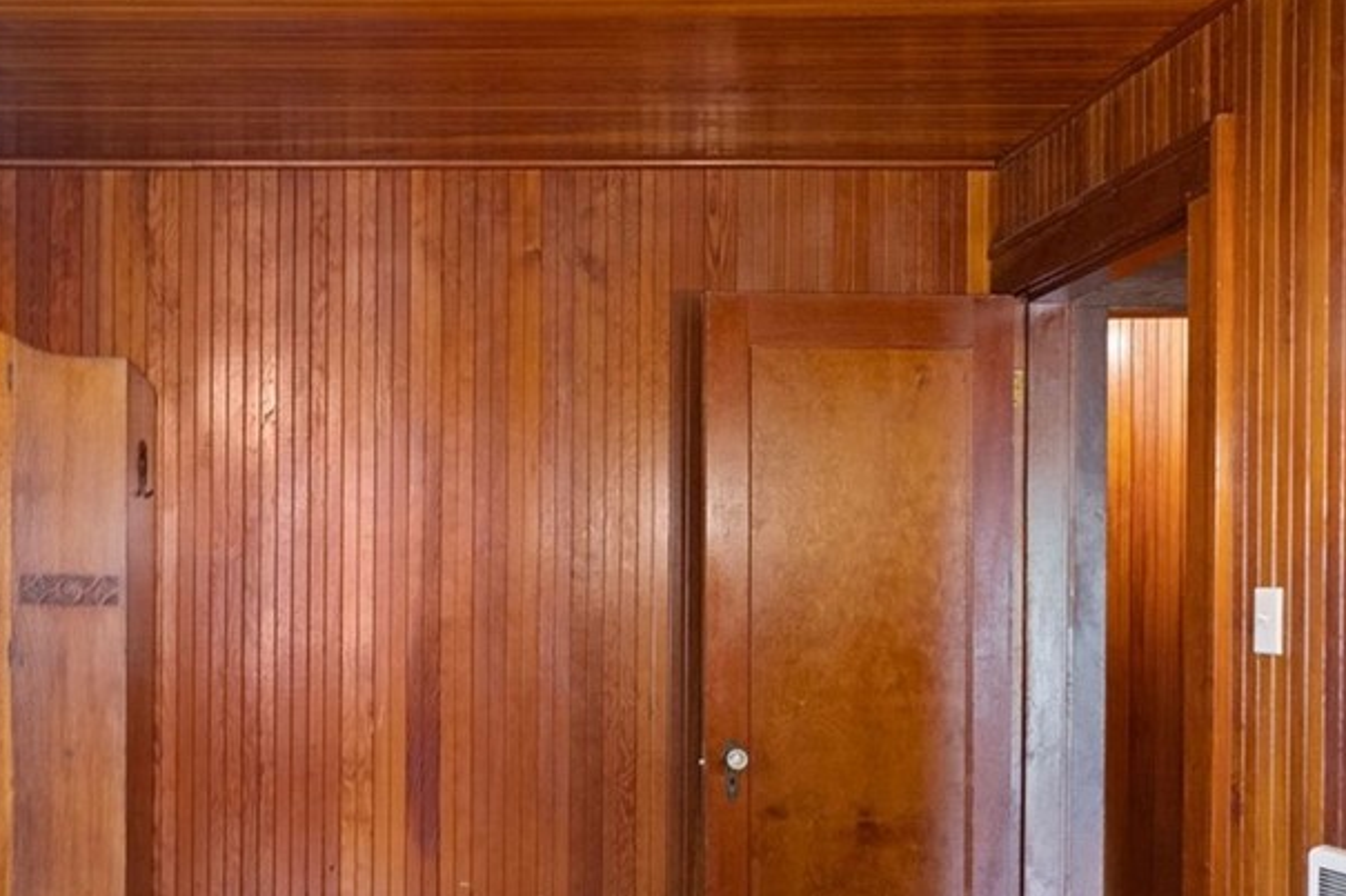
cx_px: 358
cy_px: 607
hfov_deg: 50.1
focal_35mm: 37
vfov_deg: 35.5
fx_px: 1383
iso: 1000
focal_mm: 14
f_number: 5
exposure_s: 1/13
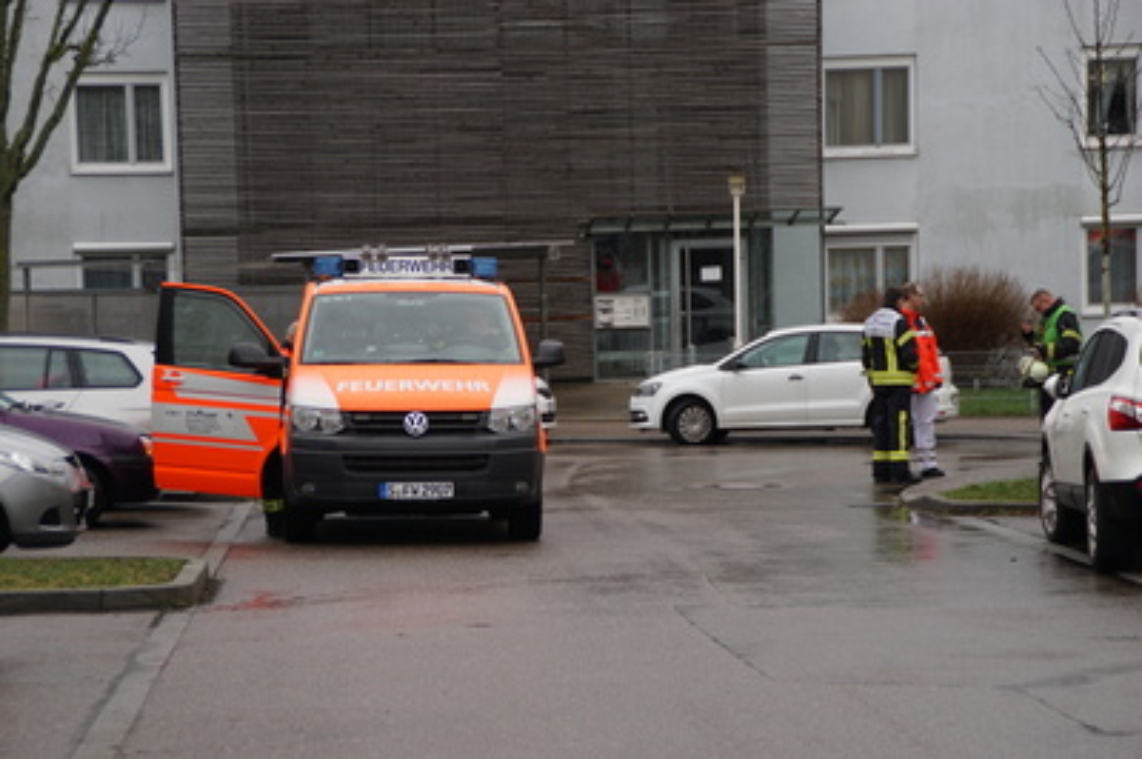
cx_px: 571
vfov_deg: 10.1
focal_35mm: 135
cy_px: 380
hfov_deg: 15.2
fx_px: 4279
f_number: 5.6
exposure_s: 1/160
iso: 125
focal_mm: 90
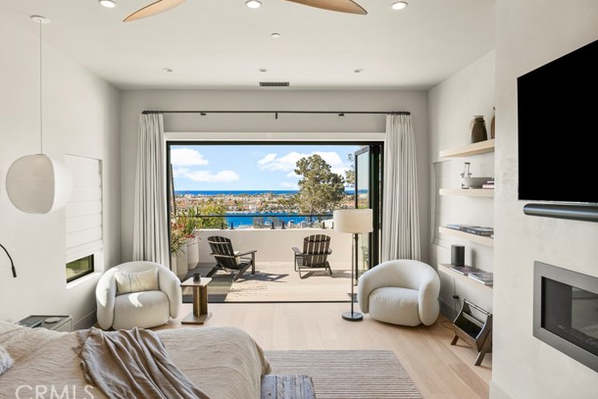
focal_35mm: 21
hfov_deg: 81.2
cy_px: 199
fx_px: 349
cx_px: 287
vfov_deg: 59.5
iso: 100
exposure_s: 1/50
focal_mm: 20
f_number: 8
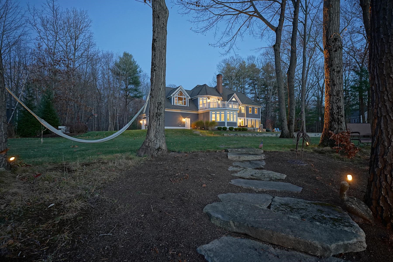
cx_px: 196
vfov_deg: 71.1
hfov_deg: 94.0
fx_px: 183
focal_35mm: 17
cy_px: 131
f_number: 2.8
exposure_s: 1/30
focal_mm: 16.8
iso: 2000
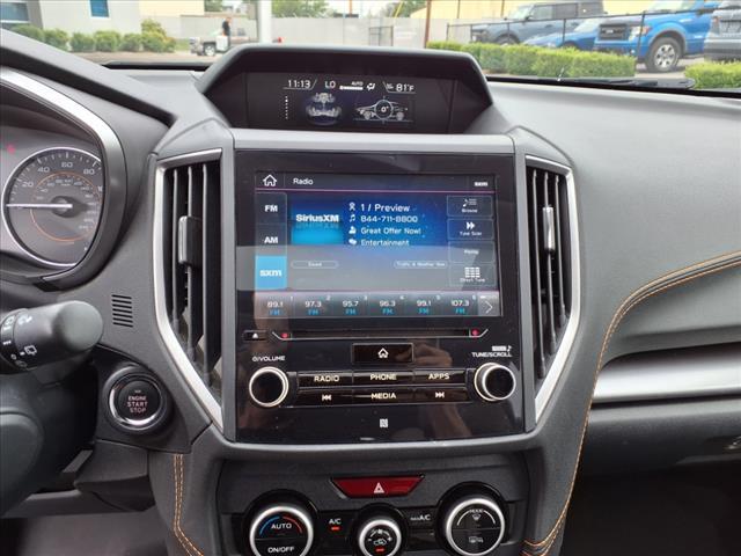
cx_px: 370
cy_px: 278
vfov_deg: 51.4
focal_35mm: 27
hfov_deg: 65.3
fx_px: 578
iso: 40
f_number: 1.9
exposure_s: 1/120
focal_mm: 3.58
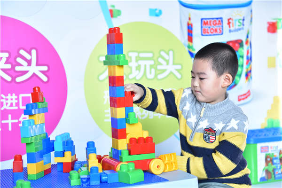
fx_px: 454
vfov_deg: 23.4
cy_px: 94
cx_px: 141
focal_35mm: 58
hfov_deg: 34.5
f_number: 2.8
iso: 500
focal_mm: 58
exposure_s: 1/160
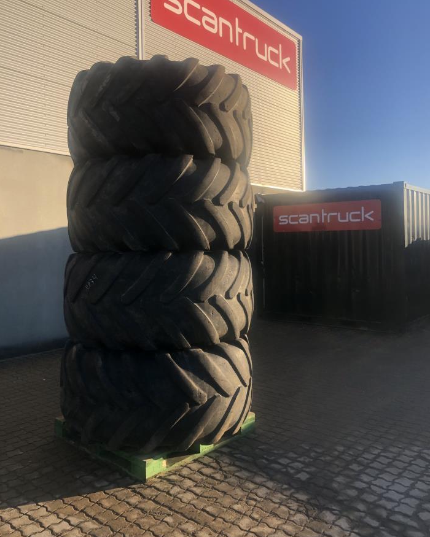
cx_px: 219
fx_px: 477
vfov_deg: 58.7
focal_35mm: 30
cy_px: 245
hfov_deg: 48.5
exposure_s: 1/787
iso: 20
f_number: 1.8
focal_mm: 3.99
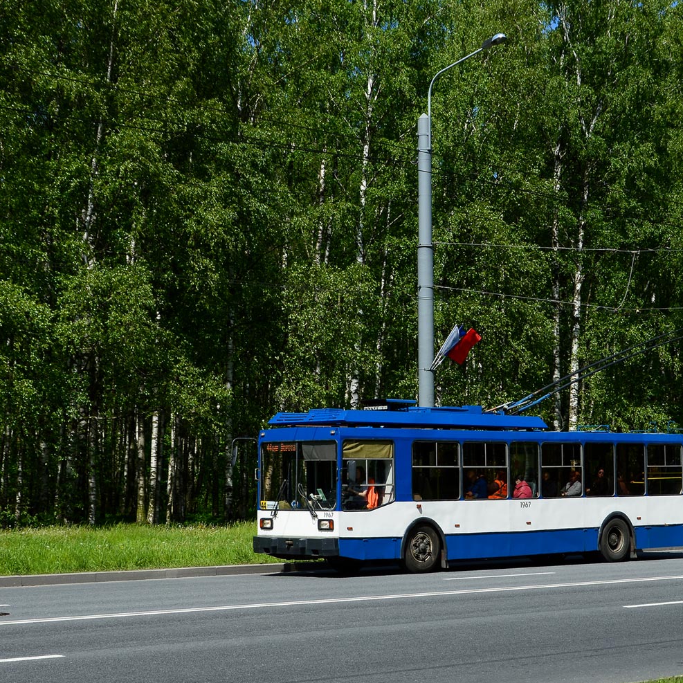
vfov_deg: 27.7
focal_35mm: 62
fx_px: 1384
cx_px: 436
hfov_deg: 27.6
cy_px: 342
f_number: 7.1
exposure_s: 1/800
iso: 200
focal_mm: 32
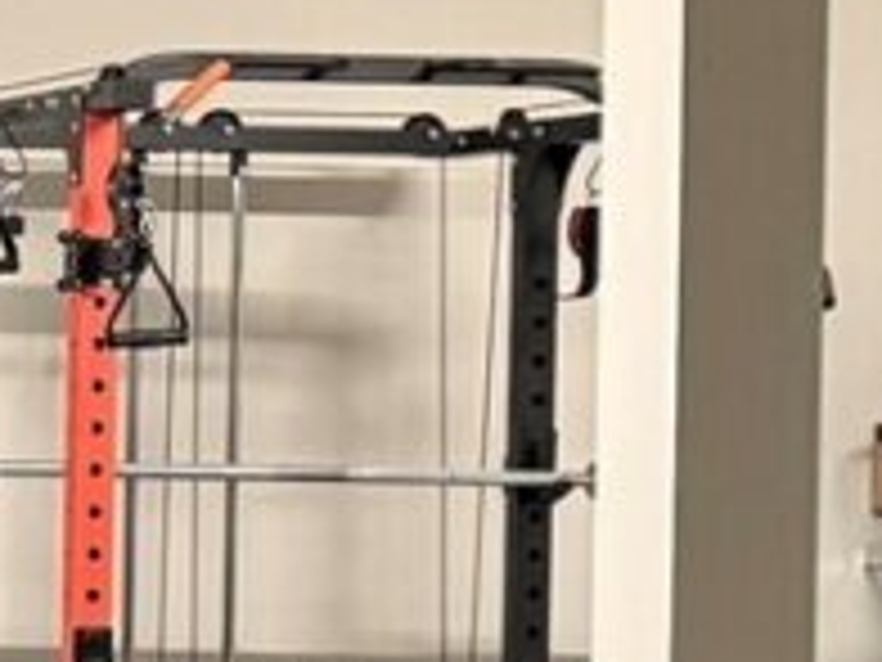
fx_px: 4357
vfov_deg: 8.7
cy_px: 428
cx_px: -1588
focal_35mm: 171
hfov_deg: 9.5
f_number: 1.78
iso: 400
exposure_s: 1/60
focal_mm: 6.76
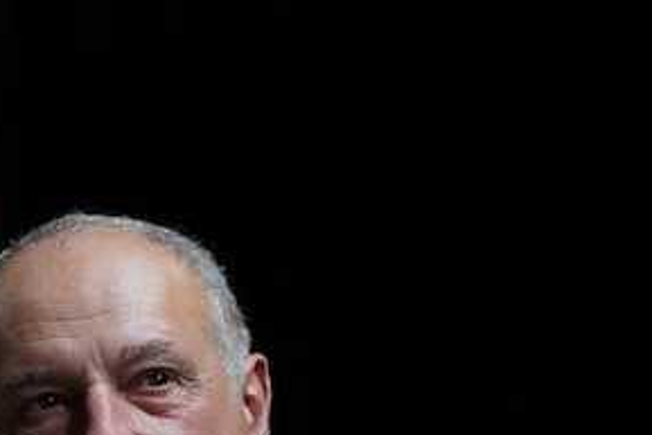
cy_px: 695
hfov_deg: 4.7
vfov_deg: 3.1
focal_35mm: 439
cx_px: -151
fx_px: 7954
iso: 800
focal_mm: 85
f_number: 2.2
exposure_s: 1/500
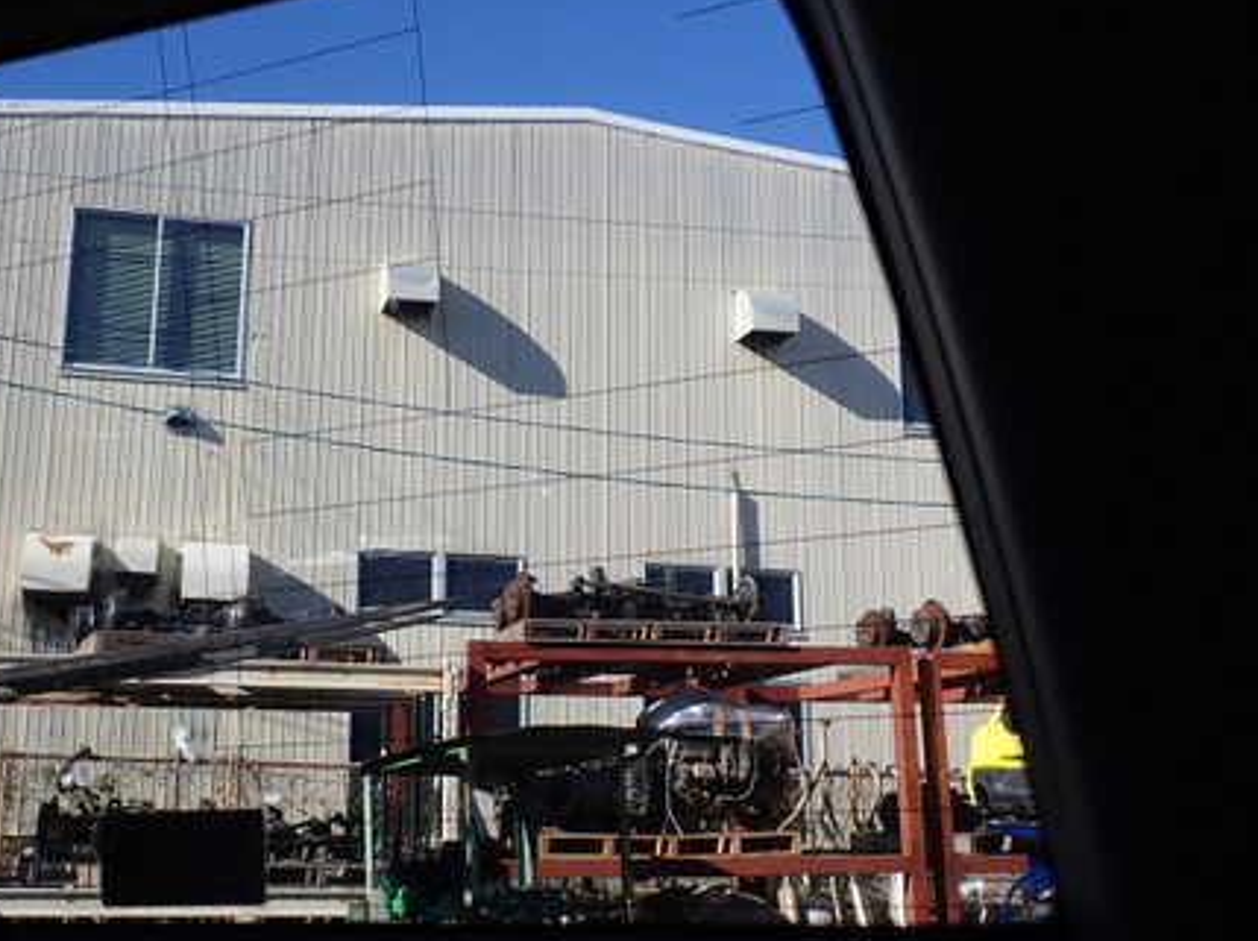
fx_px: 1525
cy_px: 457
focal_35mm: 42
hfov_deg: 44.4
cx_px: 460
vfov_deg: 34.3
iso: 100
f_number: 3.2
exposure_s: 1/320
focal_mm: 5.4
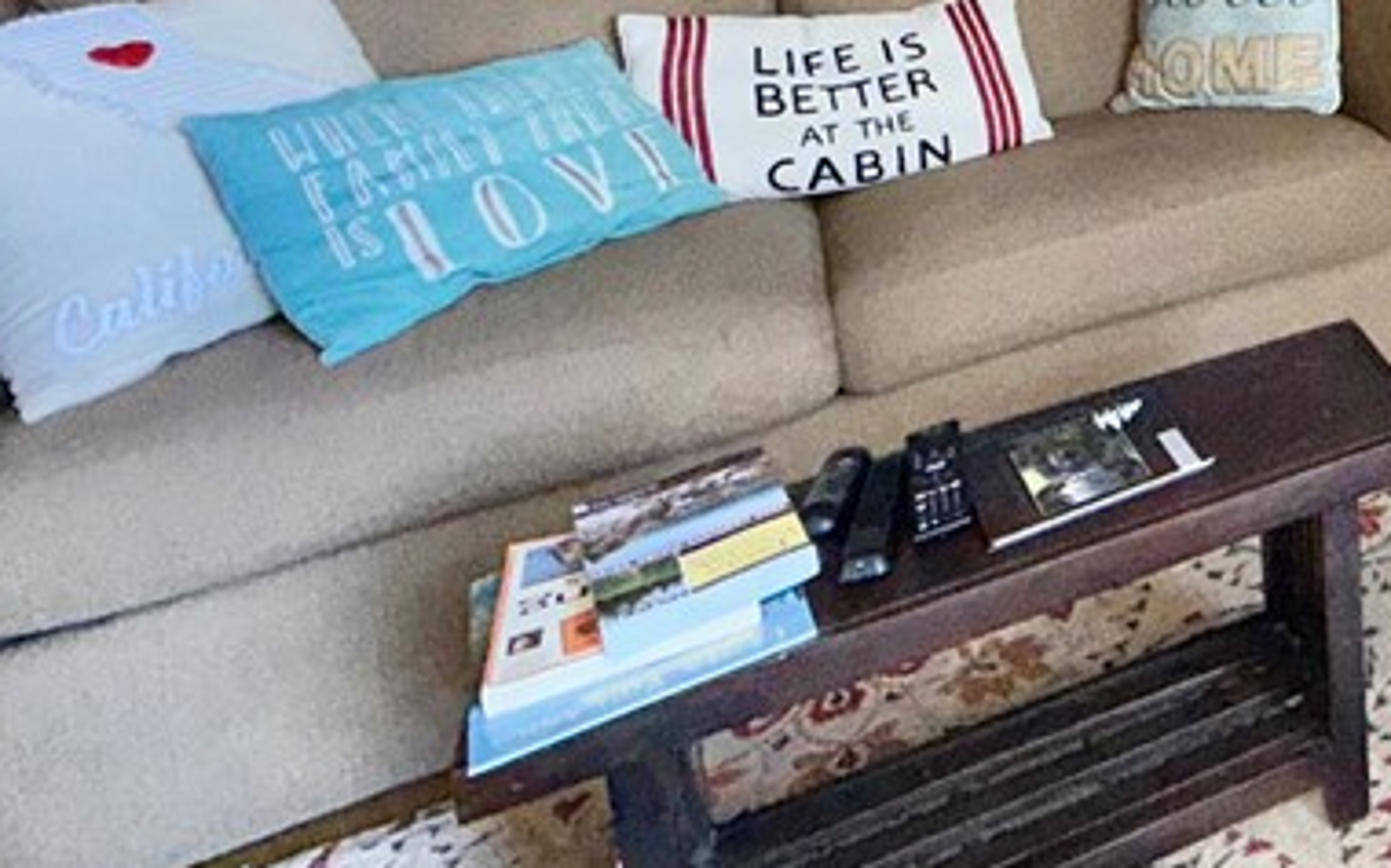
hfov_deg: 35.3
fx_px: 1515
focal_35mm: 40
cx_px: 1775
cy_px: -234
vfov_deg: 27.2
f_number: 2.2
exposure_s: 1/63
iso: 80
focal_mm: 2.22
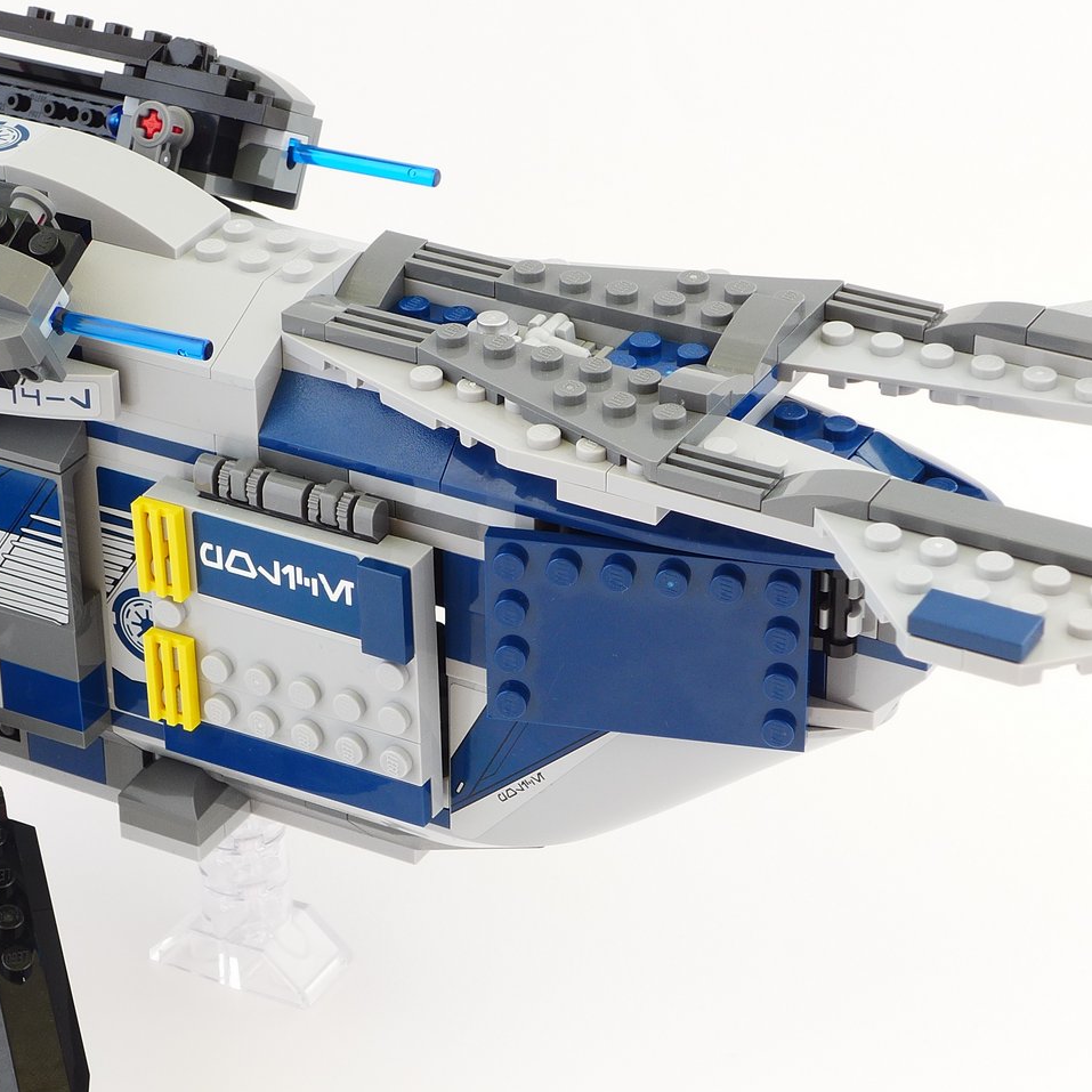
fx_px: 3890
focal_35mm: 109
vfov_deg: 16.0
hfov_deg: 16.0
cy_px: 526
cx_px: 421
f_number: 4.5
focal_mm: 12.8
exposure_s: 1/8
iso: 80
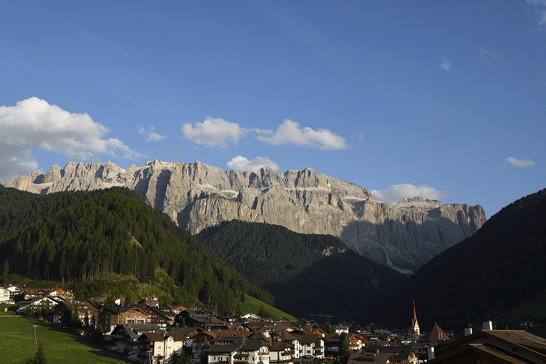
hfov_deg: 49.5
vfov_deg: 34.2
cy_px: 182
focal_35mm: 39
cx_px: 273
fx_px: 592
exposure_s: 1/320
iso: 100
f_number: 8
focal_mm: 26
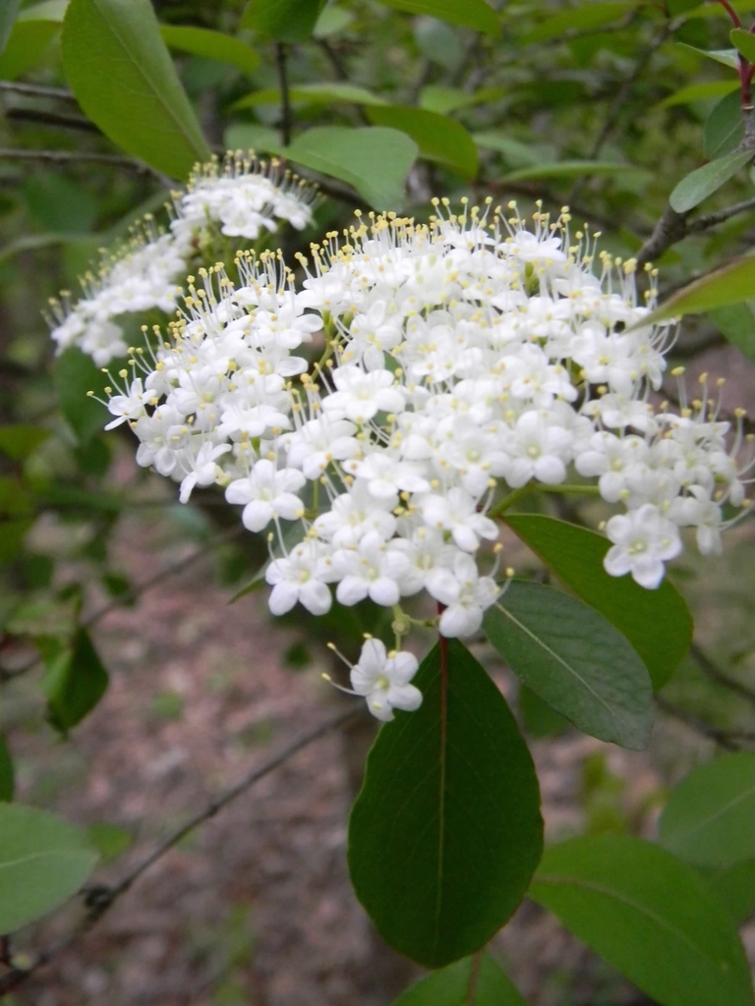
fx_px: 1192
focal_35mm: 41
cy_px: 503
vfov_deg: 45.8
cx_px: 378
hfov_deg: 35.1
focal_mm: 7.3
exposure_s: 1/54.7
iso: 400
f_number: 3.8
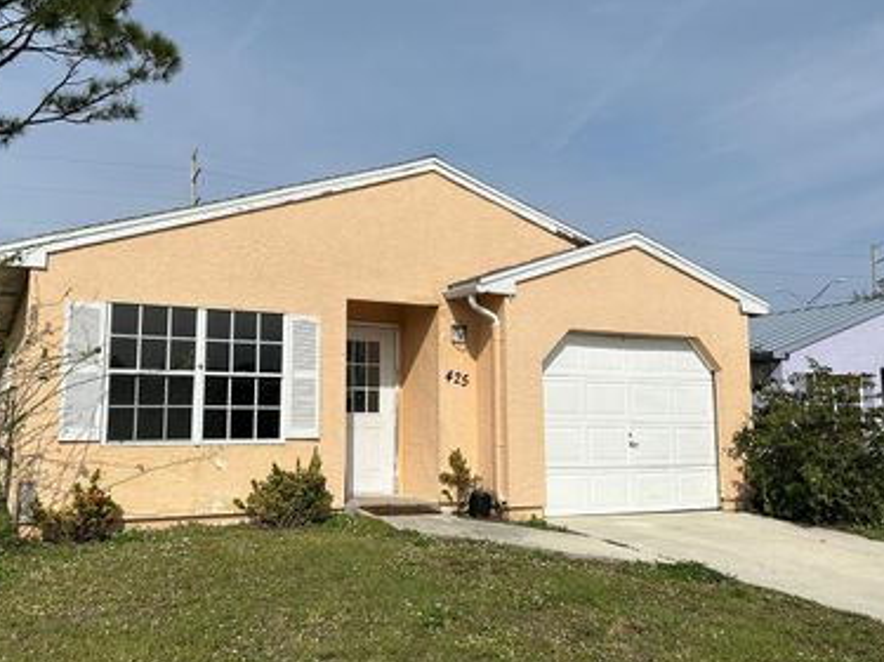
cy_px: 322
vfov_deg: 44.1
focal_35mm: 32
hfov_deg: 56.5
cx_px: 365
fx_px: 817
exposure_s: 1/13699
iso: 80
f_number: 1.78
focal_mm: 6.86
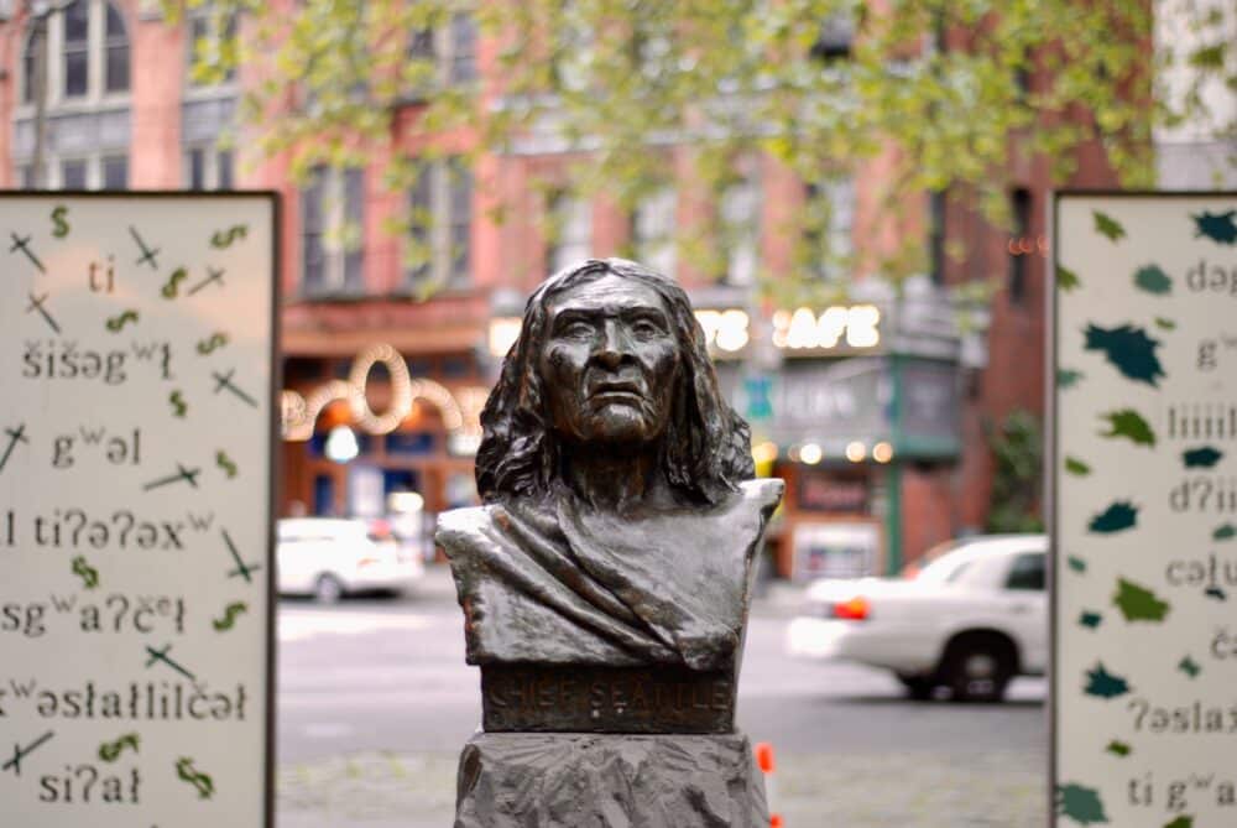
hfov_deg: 27.0
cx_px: 618
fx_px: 2580
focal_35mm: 75
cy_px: 414
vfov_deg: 18.2
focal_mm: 50
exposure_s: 1/25
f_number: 1.8
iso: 100
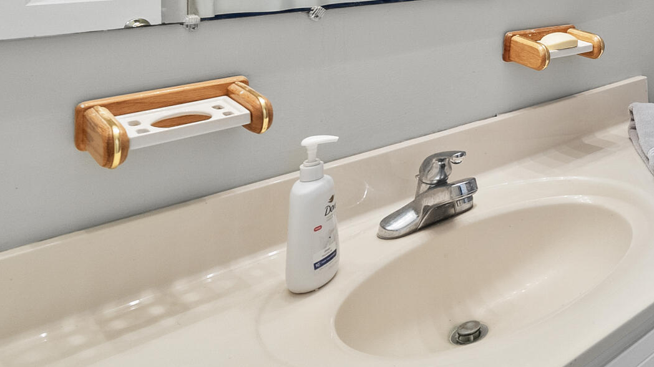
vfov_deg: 28.5
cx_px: 746
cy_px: -74
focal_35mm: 36
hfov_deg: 41.7
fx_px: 624
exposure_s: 1/4
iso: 800
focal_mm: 12
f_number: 7.1
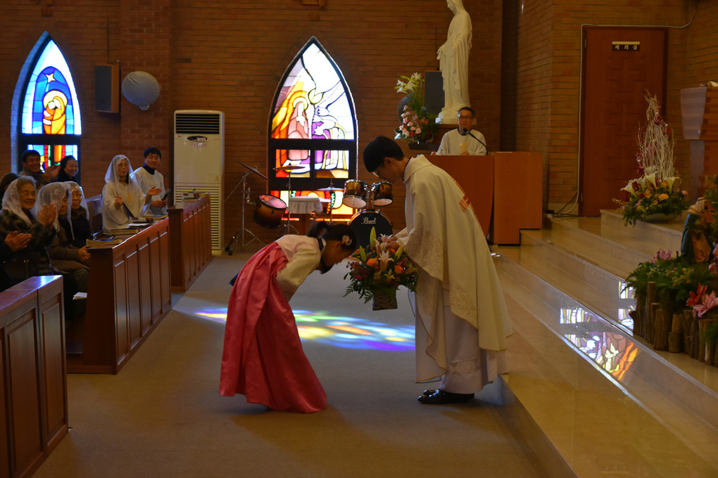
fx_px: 1346
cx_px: 359
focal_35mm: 68
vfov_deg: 20.2
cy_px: 239
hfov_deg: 29.9
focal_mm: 45
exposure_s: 1/80
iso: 800
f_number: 4.8
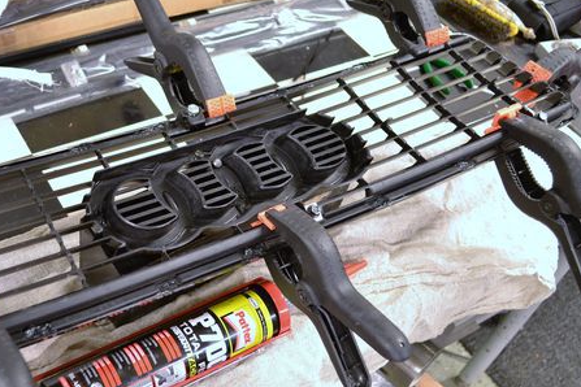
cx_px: 216
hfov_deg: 45.0
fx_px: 694
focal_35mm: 43
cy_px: 208
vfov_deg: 31.2
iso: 100
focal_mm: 20
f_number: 3.8
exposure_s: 1/2.5
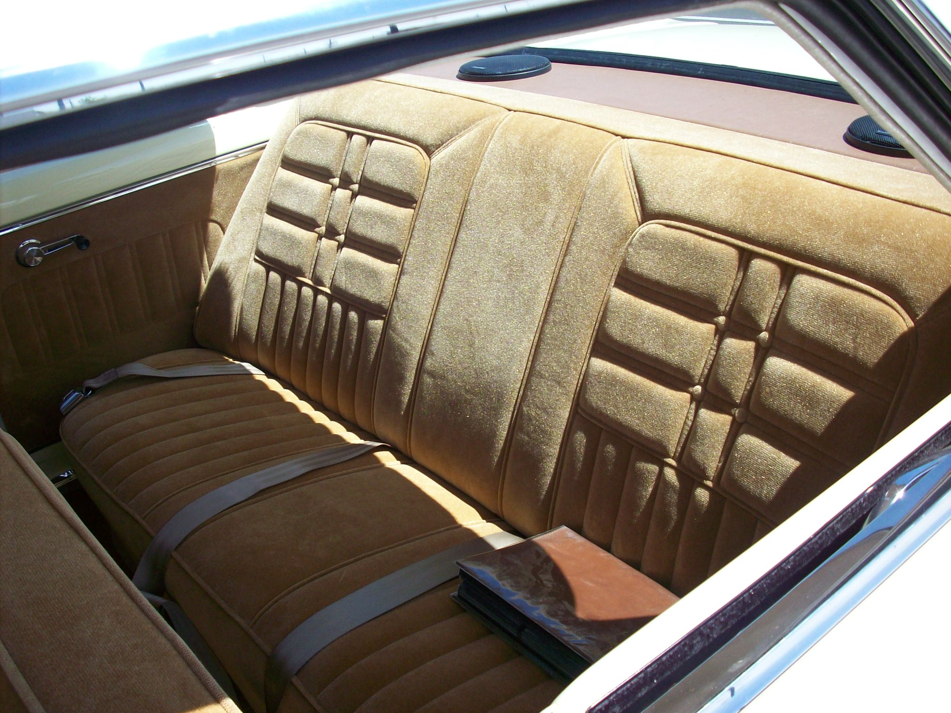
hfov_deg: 50.1
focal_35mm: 37
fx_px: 1016
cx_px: 476
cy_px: 356
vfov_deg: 38.7
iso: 80
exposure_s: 1/459
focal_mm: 6.2
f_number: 2.8
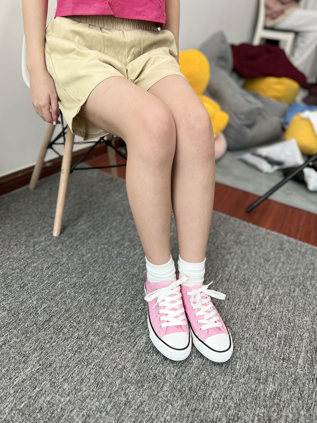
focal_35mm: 26
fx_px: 317
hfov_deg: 53.1
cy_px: 212
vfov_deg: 67.3
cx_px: 158
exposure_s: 1/121
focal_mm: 5.7
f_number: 1.5
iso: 64
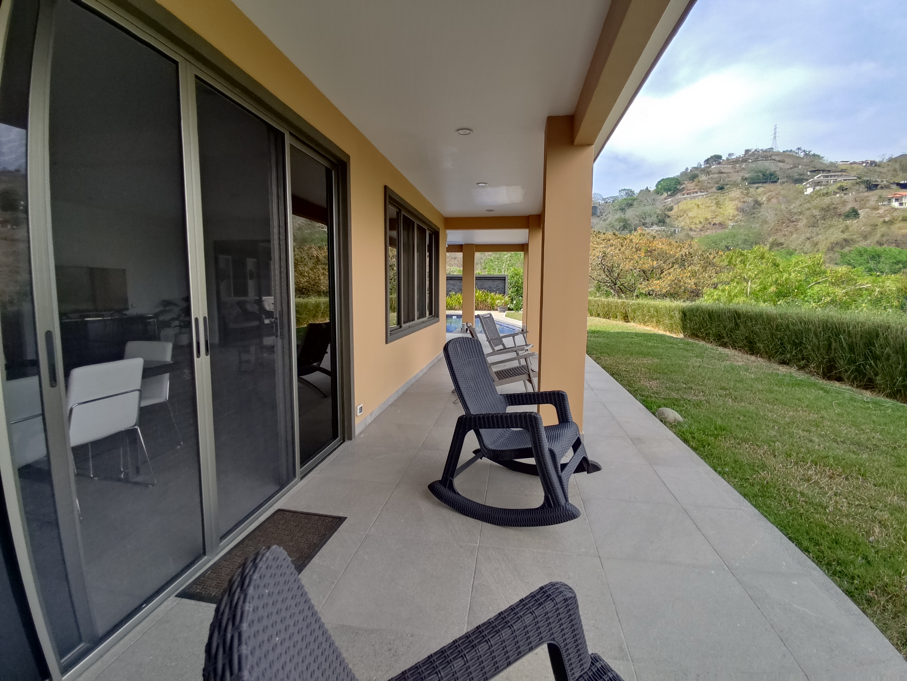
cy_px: 340
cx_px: 454
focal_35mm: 15
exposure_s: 1/154
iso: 50
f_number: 2.2
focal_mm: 1.6
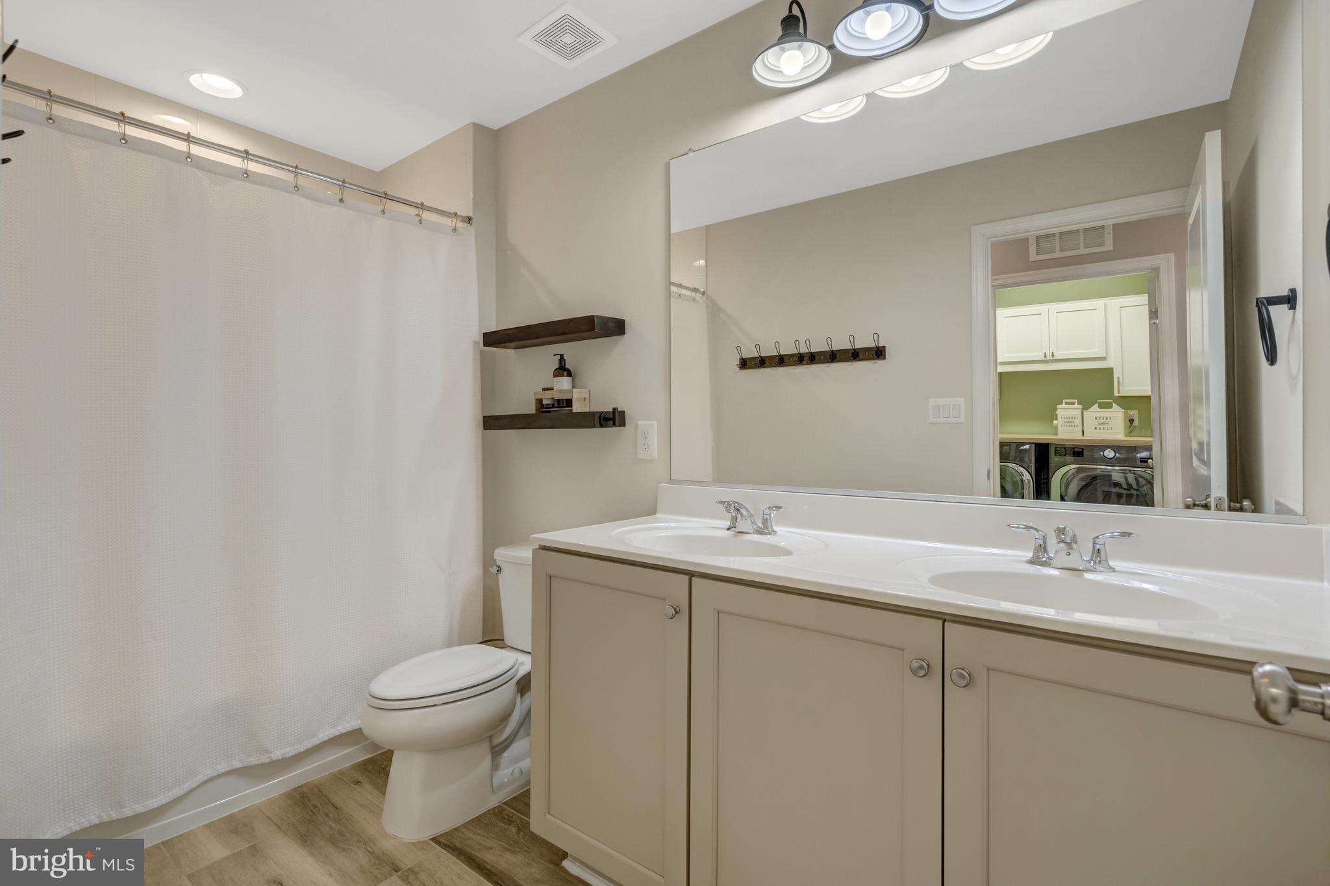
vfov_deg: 73.7
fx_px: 591
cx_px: 665
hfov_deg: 96.7
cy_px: 443
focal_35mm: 16
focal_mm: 16
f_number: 8
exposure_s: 1/60
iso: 1250
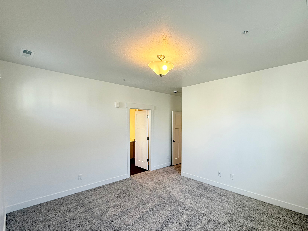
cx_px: 179
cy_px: 130
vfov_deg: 74.4
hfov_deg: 90.3
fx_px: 151
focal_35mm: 17
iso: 200
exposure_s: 1/120
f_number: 2.2
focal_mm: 2.22
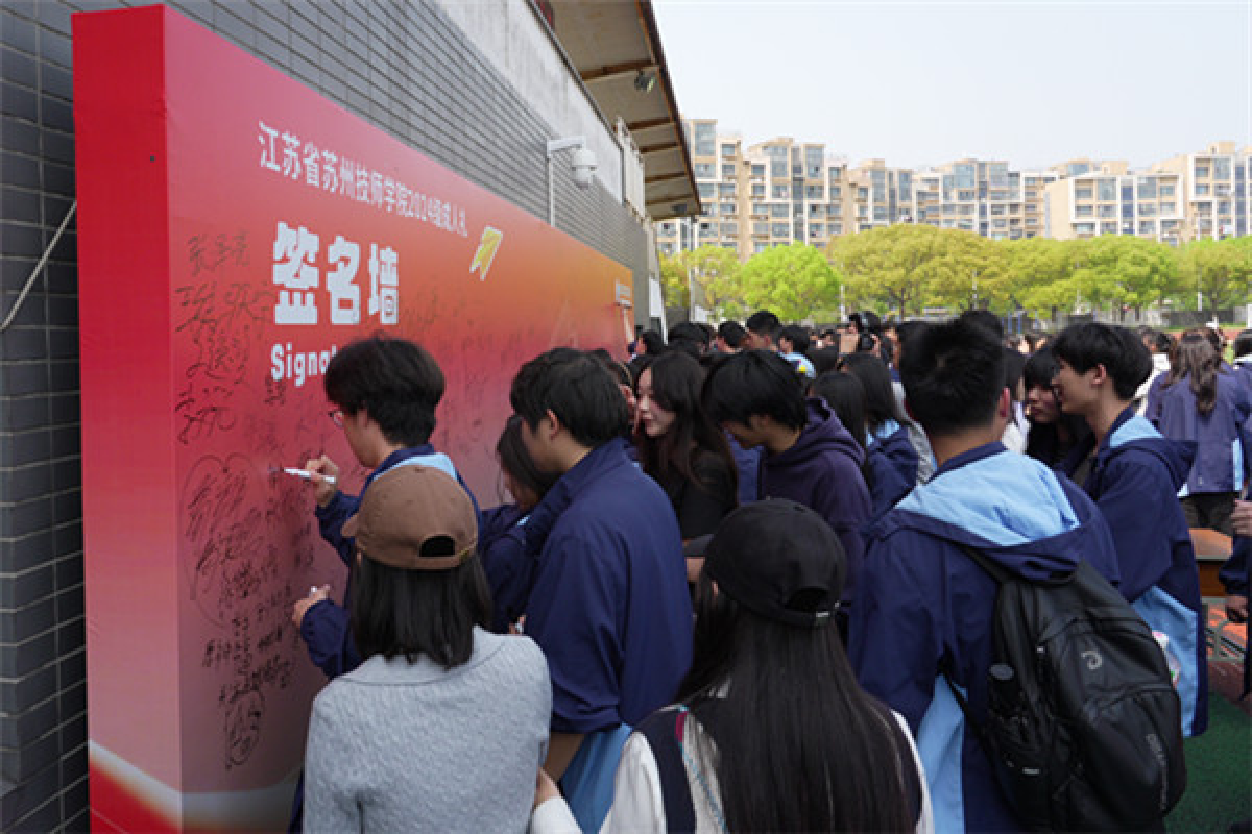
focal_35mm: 24
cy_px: 417
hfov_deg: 73.7
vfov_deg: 53.1
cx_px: 626
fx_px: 835
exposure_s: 1/400
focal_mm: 24
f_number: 10
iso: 800
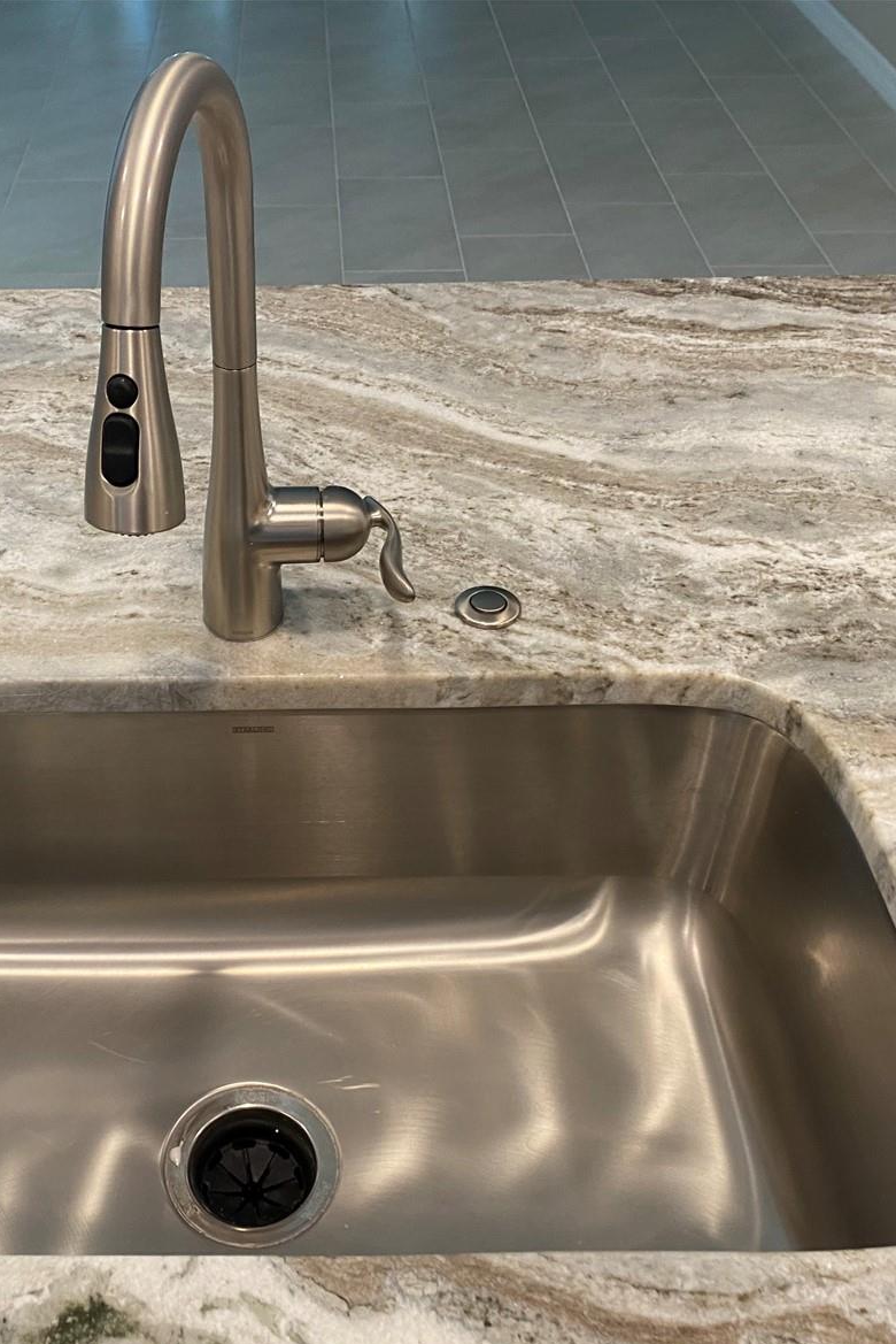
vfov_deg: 51.9
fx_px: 1380
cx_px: 289
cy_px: 689
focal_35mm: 37
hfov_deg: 35.6
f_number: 1.8
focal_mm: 4.25
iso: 100
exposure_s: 1/60
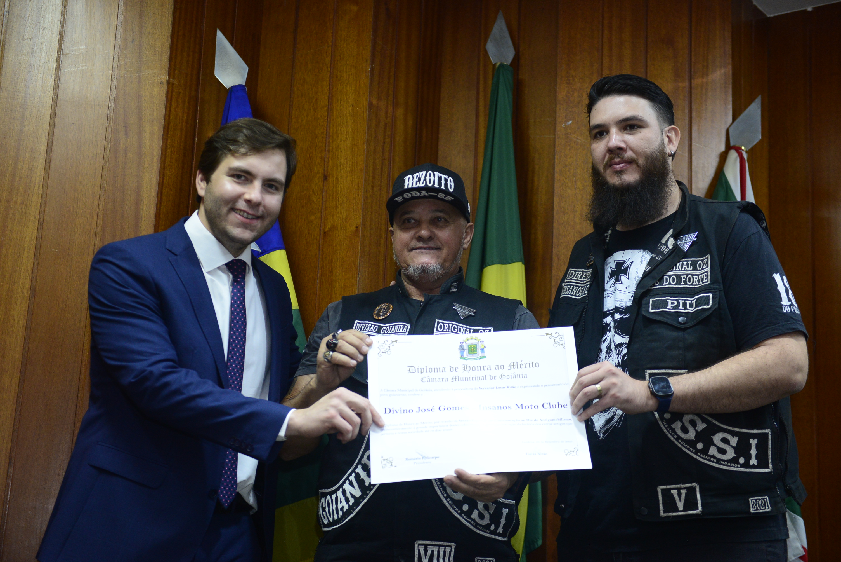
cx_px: 420
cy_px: 281
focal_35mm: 56
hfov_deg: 35.6
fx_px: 1309
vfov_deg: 24.2
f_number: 3.2
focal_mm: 56
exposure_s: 1/125
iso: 2000
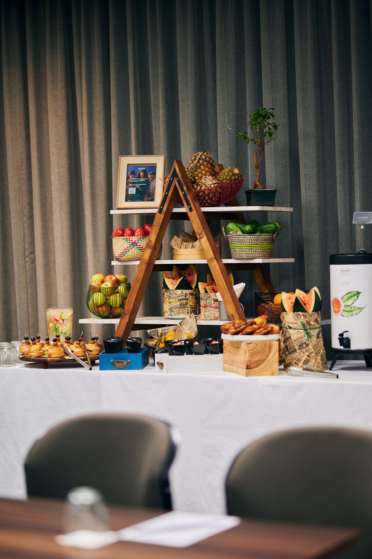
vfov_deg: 23.9
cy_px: 280
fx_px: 1319
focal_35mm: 85
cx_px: 186
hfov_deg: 16.0
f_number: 1.4
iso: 200
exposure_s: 1/100
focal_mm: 85
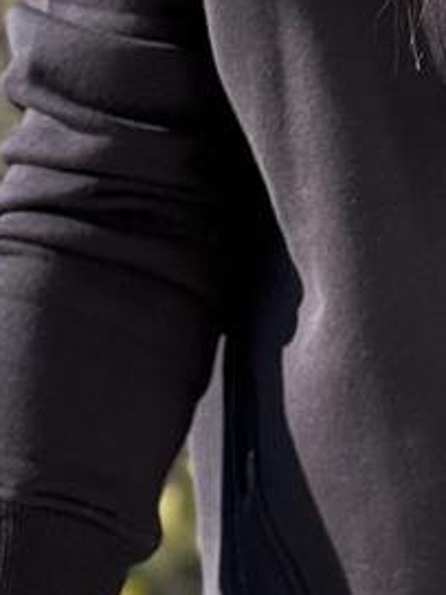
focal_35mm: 236
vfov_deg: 8.4
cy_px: 190
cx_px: 688
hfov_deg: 6.2
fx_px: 4057
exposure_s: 1/855
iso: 100
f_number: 1.78
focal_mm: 6.76
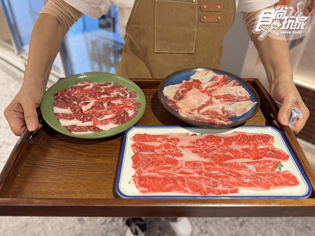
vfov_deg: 56.8
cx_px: 158
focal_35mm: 24
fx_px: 218
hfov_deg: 71.6
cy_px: 118
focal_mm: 6.76
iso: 200
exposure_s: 1/120
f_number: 1.78
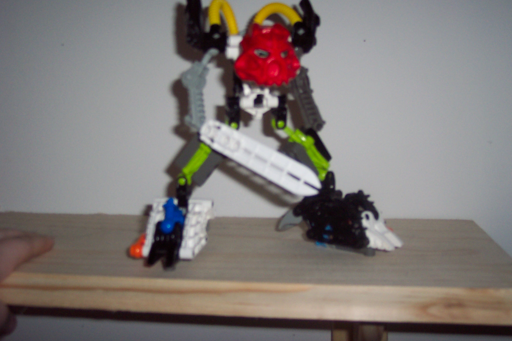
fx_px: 555
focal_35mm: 39
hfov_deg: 49.6
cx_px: 252
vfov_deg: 34.2
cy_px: 166
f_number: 2.8
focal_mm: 8
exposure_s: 1/30
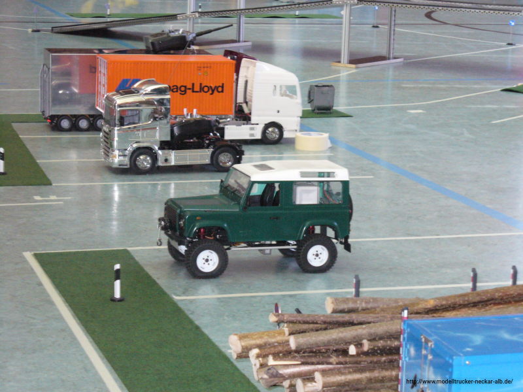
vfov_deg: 15.1
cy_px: 196
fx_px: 1481
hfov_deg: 20.0
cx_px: 262
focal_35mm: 98
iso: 400
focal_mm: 16.1
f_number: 3.5
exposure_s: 1/30
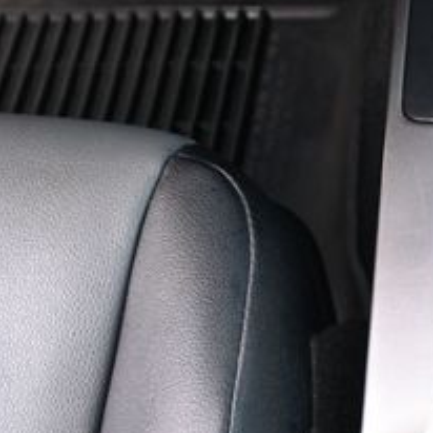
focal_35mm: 87
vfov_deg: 19.9
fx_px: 1231
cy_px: 206
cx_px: 650
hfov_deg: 17.8
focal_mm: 22
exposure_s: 1/125
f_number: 4
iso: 1250
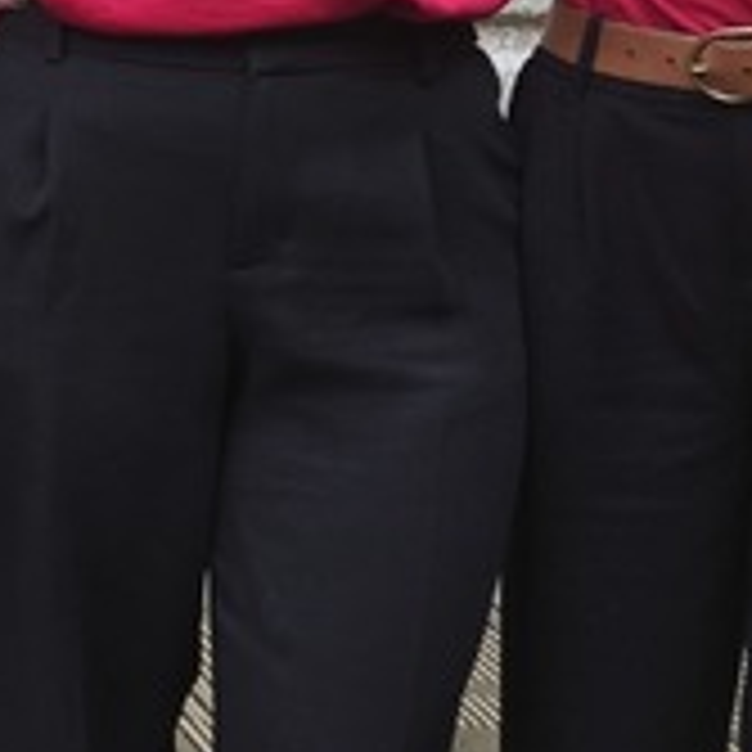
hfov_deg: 11.6
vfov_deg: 14.2
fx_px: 2999
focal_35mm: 122
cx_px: -1090
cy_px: 126
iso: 80
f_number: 1.8
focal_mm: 5.4
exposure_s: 1/120
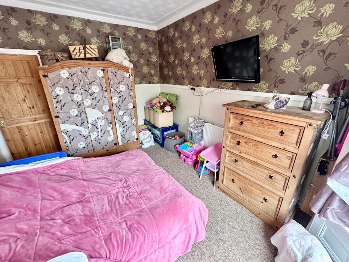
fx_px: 151
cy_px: 129
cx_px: 174
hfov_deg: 98.2
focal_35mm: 15
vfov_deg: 81.7
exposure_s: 1/62
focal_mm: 2.22
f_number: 2.2
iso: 320
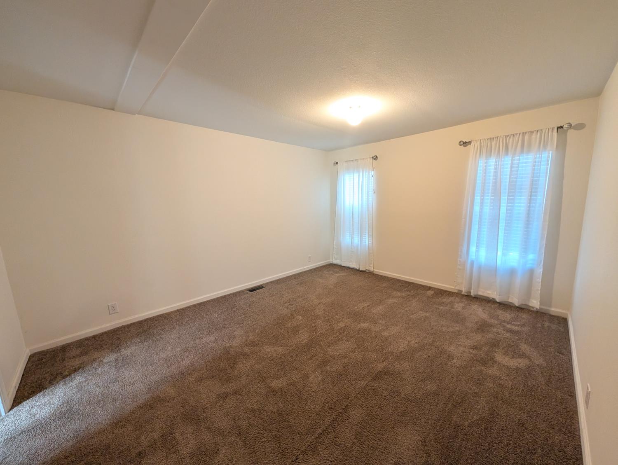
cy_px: 232
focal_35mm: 12
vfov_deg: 94.6
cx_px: 309
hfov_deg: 110.5
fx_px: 215
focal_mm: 2.02
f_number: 1.7
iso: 456
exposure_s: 1/60
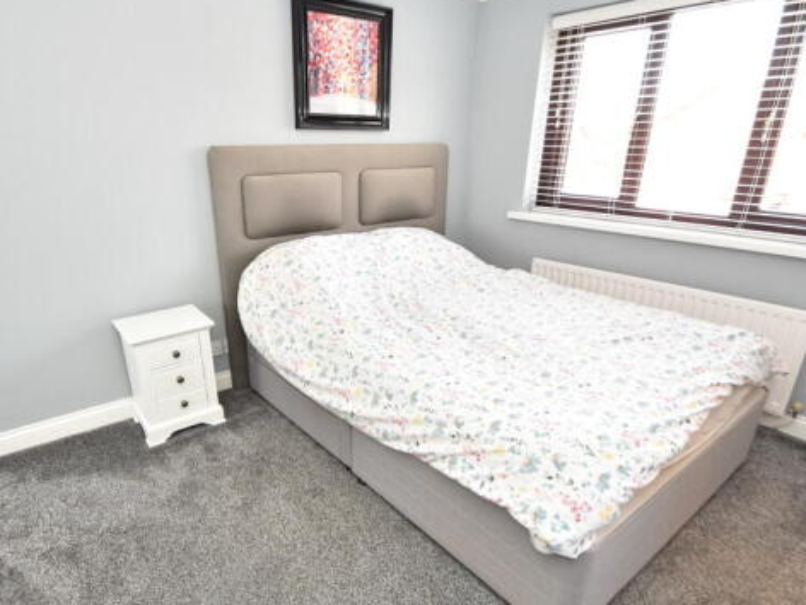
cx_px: 354
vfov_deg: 65.9
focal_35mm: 20
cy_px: 322
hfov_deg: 81.4
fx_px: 466
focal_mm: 10
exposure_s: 1/80
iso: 800
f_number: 4.5
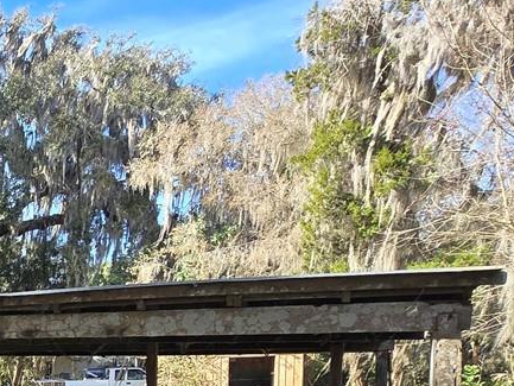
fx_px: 713
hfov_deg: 28.2
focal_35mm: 48
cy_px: 486
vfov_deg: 26.3
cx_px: -233
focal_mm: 2.2
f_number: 2.2
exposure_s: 1/531
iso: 50
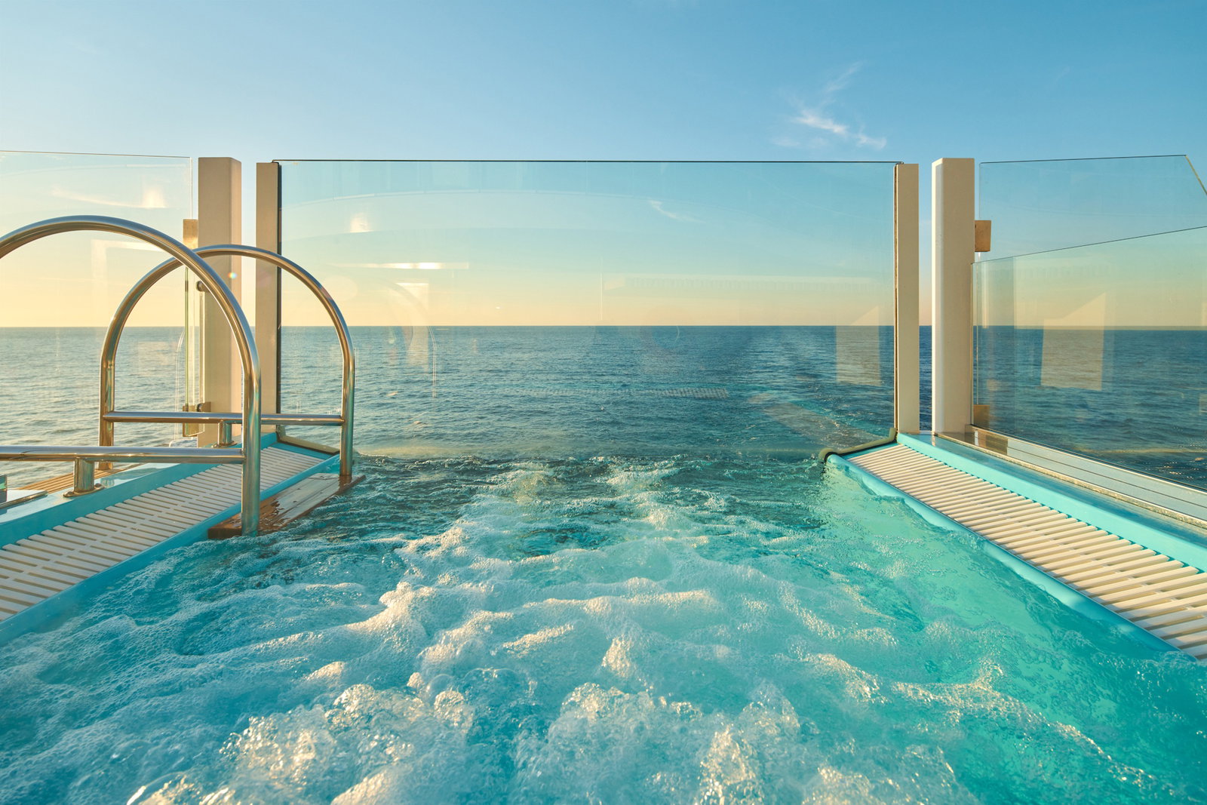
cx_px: 604
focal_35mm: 17
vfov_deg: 70.5
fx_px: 570
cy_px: 402
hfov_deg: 93.3
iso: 100
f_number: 8
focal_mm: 17
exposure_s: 1/400
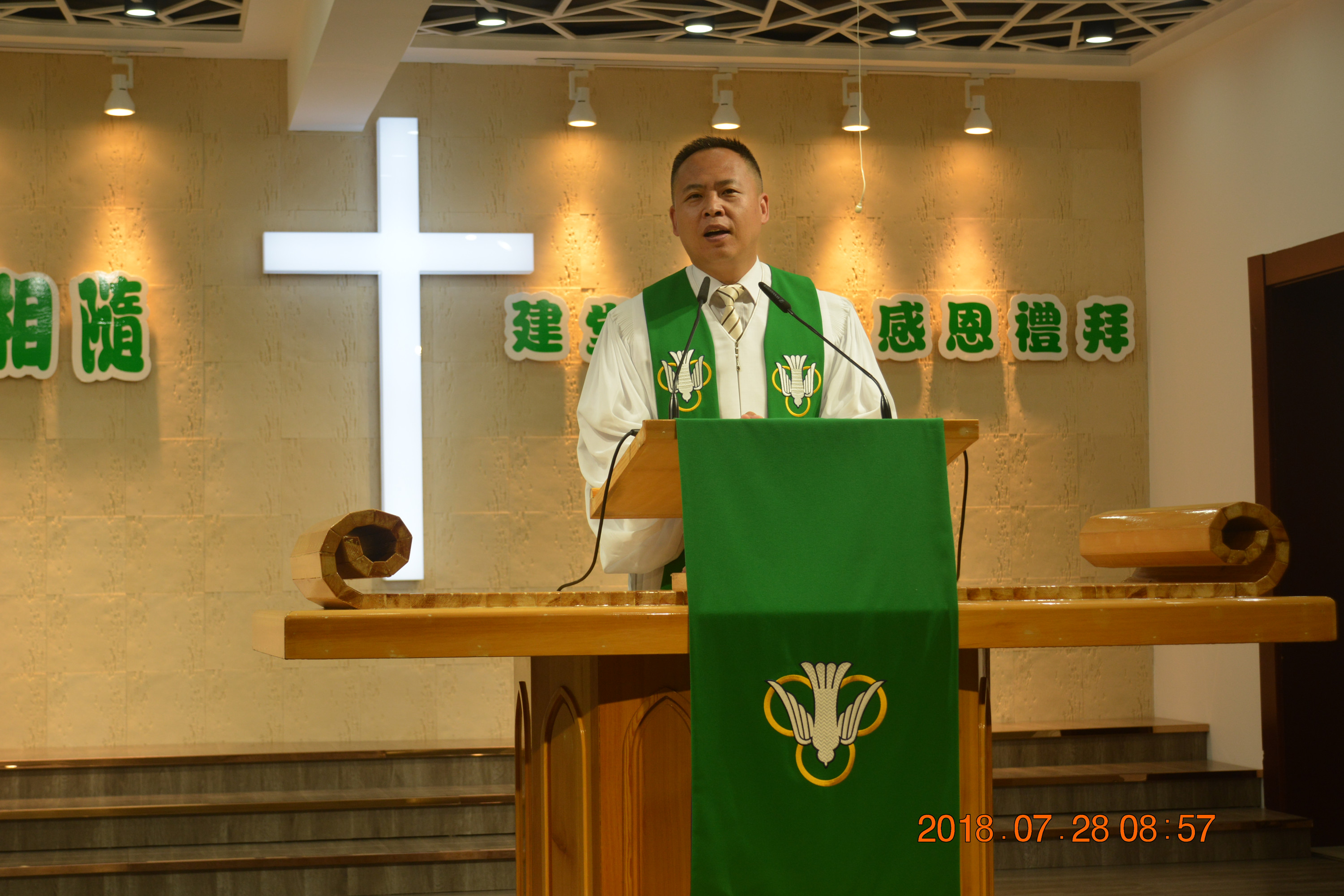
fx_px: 2464
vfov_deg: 20.6
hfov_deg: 30.5
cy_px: 448
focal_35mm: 66
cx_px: 672
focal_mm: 44
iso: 400
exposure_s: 1/160
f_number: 6.3
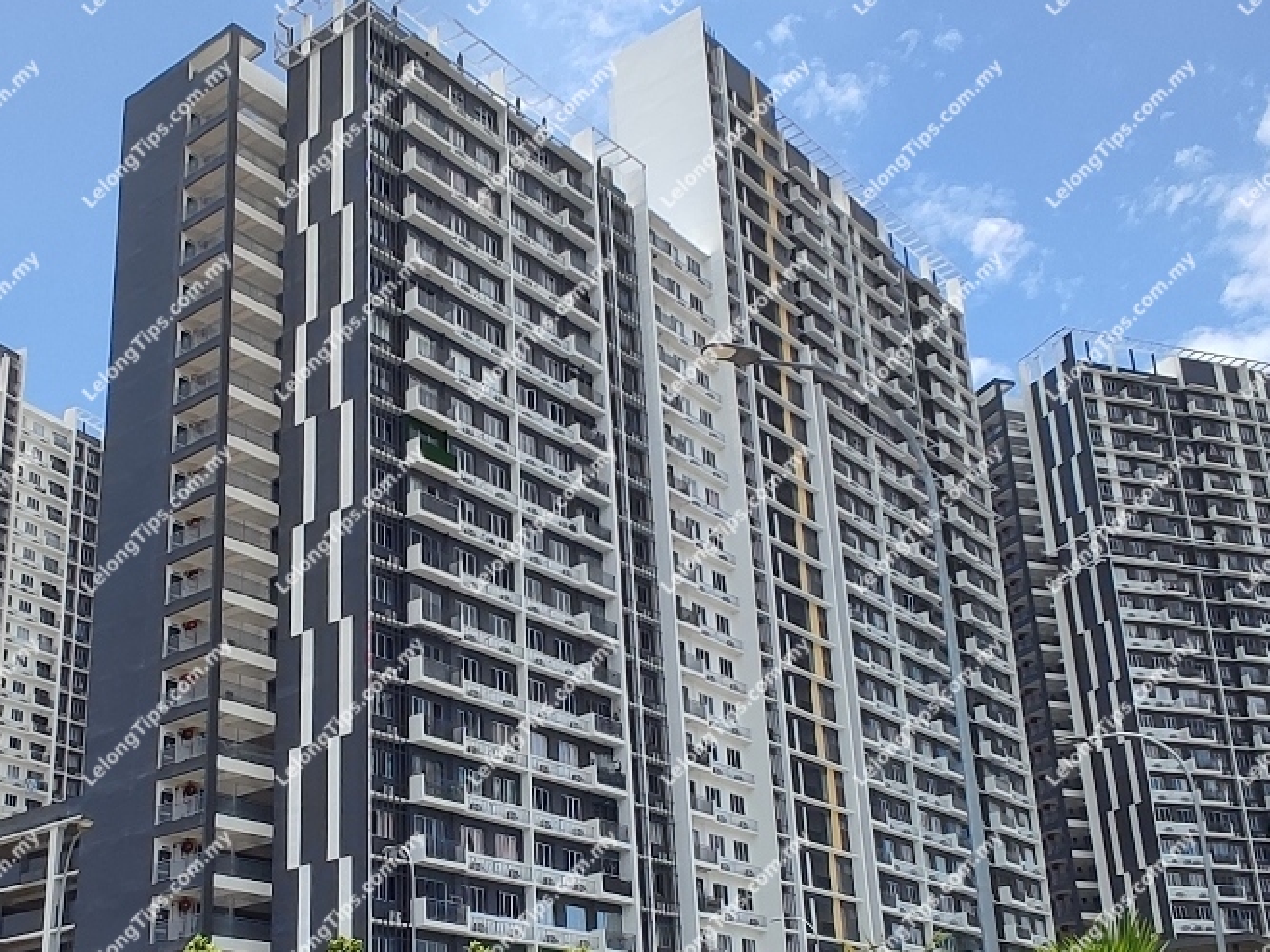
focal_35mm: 29
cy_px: 515
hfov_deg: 60.4
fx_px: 1064
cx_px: 439
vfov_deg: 48.2
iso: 50
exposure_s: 1/1173
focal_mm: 1.65
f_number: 2.2
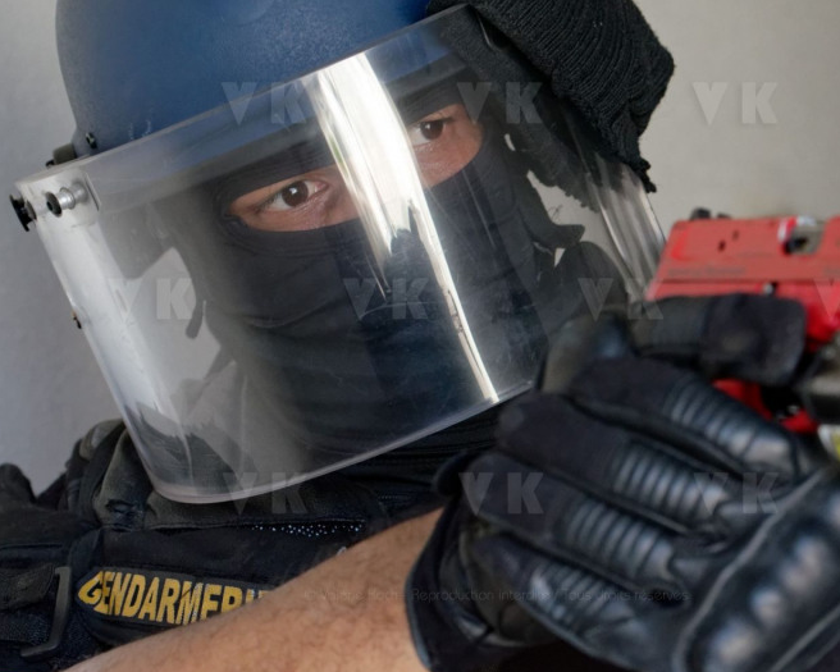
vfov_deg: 12.9
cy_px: 338
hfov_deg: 16.0
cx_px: 499
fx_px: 2984
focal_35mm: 120
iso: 2000
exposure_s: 1/250
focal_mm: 70
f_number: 5.6
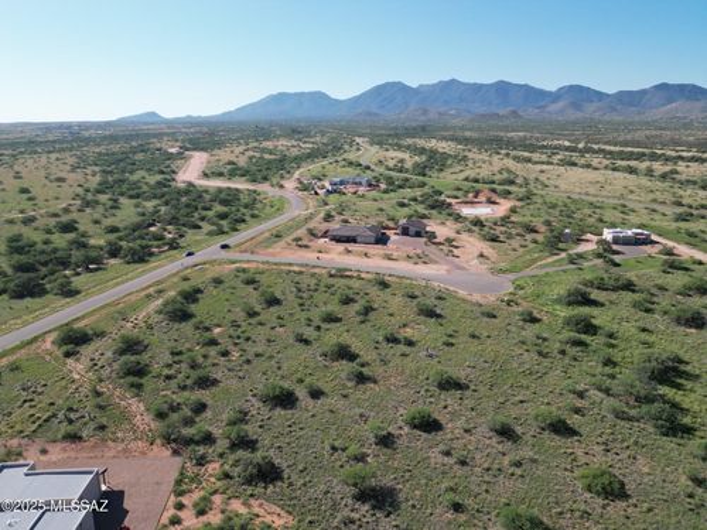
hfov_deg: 71.6
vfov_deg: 56.8
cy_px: 265
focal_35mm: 24
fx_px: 490
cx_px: 354
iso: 200
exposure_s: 1/3200
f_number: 1.7
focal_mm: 6.72
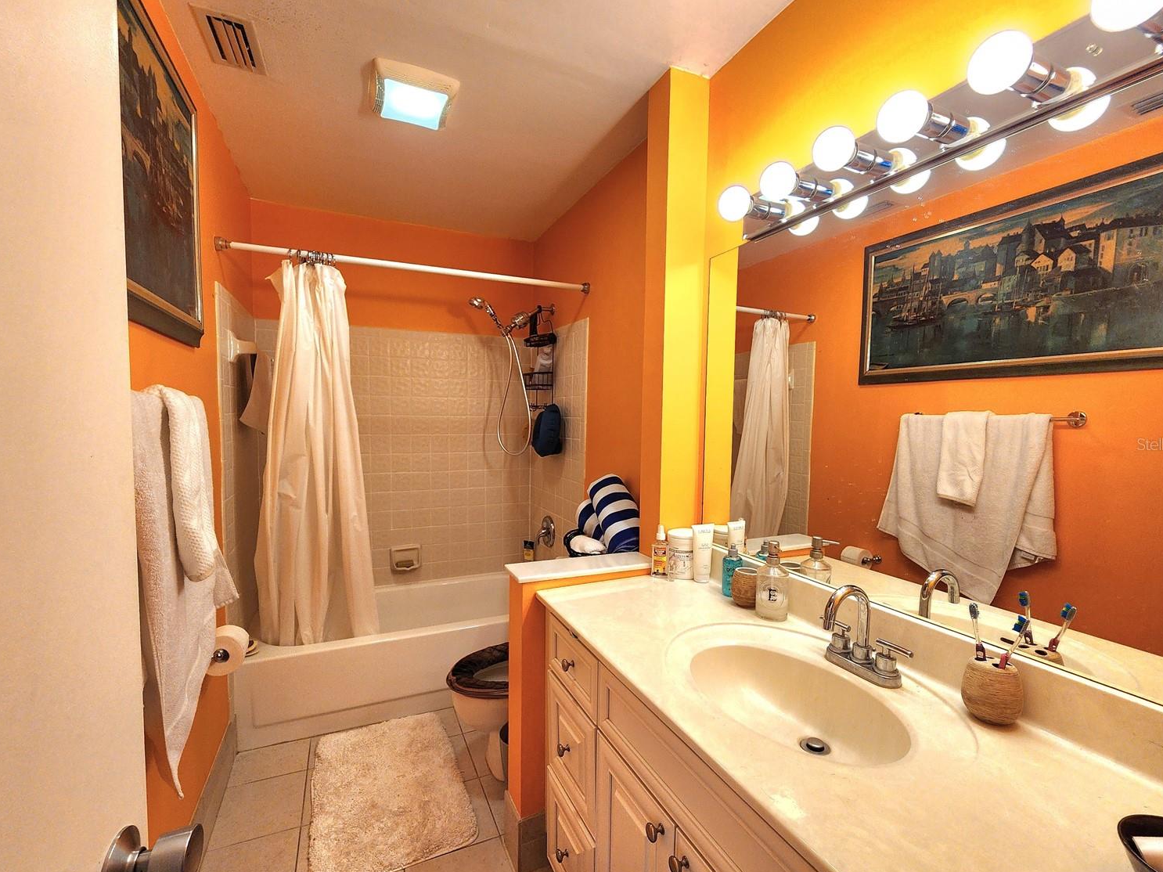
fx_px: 470
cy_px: 444
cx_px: 585
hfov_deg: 102.1
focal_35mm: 14
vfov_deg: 85.6
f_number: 2.2
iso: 160
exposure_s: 1/60.2
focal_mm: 2.2
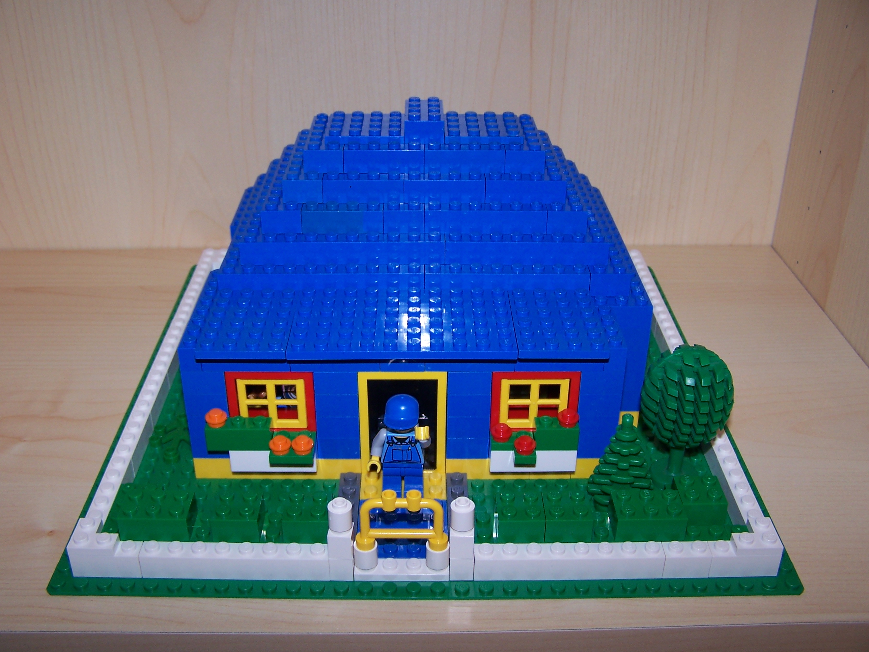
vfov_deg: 37.7
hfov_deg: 49.0
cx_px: 434
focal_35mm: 38
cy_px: 326
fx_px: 954
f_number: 2.8
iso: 80
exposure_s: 1/60
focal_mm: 6.3
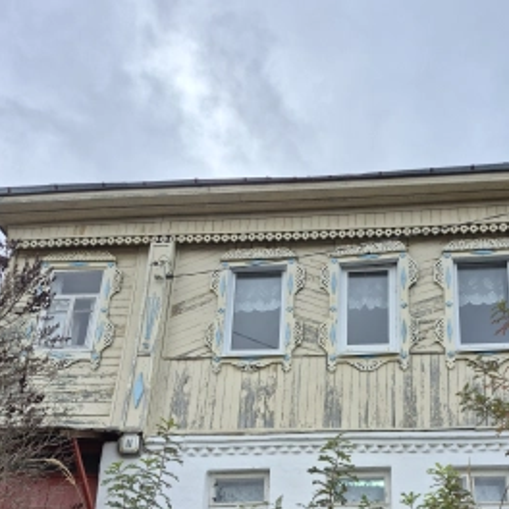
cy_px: 436
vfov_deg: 43.0
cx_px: 311
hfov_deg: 45.7
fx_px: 599
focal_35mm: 36
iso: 25
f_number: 1.8
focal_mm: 5.4
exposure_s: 1/301
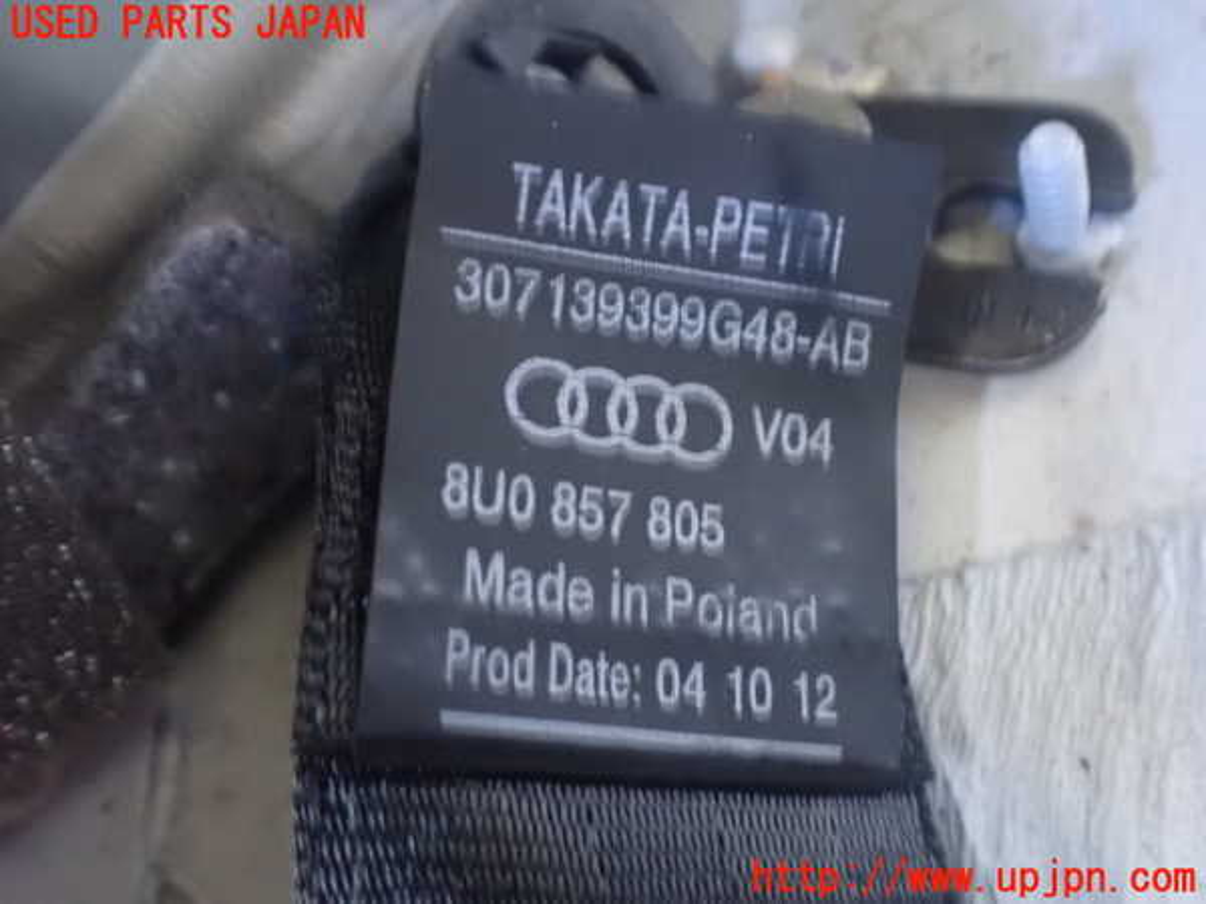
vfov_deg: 46.8
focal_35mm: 30
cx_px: 603
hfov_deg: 60.0
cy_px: 452
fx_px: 1045
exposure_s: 1/10
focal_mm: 5.4
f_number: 2.3
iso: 1600
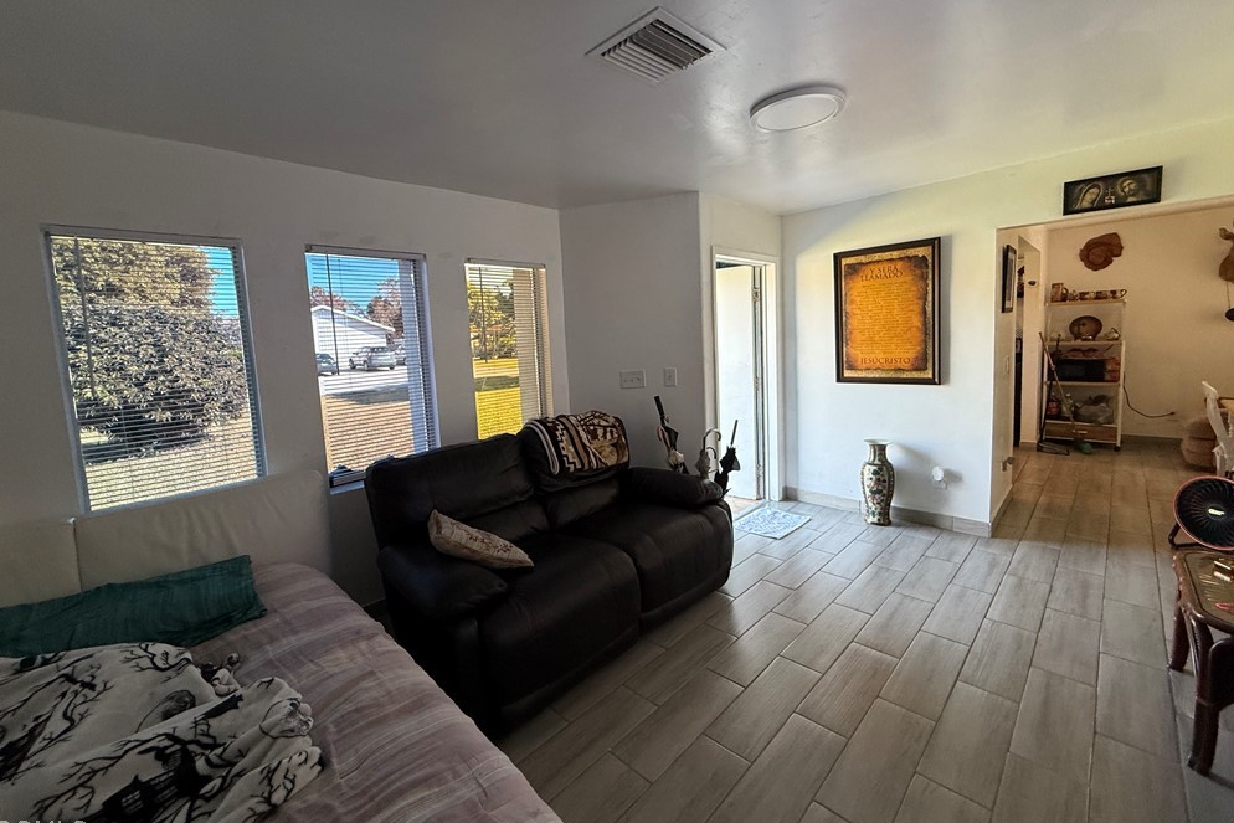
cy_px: 382
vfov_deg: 77.2
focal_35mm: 15
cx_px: 606
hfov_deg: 100.4
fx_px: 514
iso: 160
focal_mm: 2.22
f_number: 2.2
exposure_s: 1/99
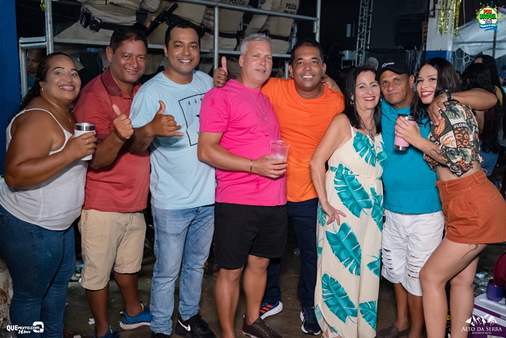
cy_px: 169
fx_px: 506
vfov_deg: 36.9
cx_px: 253
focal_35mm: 36
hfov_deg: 53.1
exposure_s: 1/200
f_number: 3.2
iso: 2500
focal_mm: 24
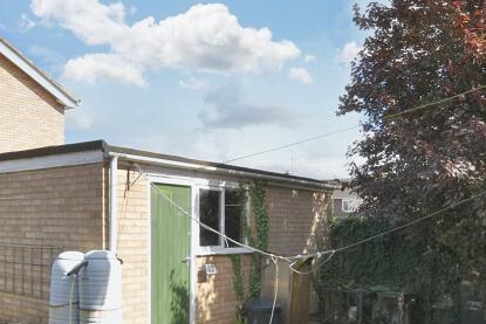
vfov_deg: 35.2
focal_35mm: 37
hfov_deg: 51.3
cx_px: 178
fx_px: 500
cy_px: 242
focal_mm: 10
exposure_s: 1/250
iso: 200
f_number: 8
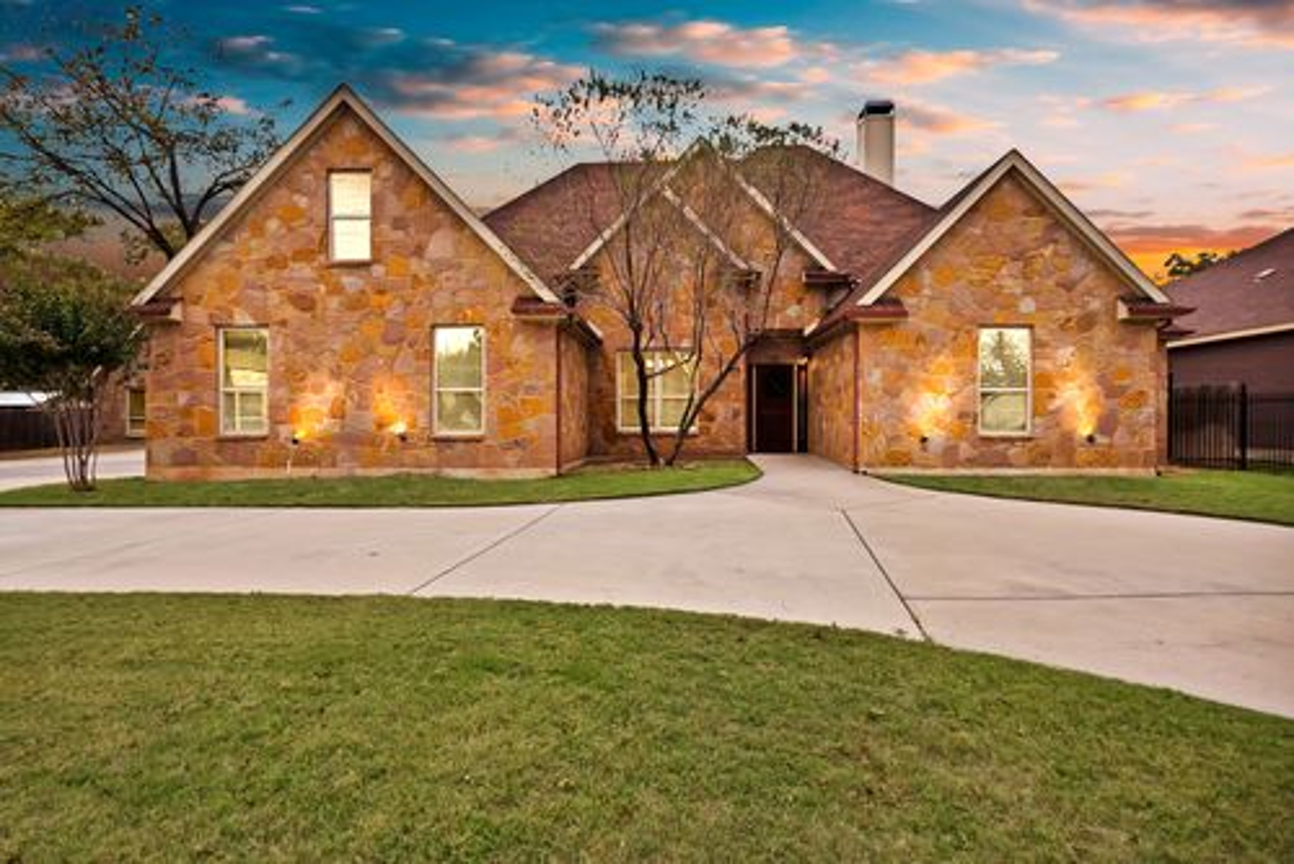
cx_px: 647
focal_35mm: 19
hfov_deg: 86.9
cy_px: 432
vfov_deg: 64.6
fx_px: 683
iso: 640
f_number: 9
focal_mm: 19
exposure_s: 1/30
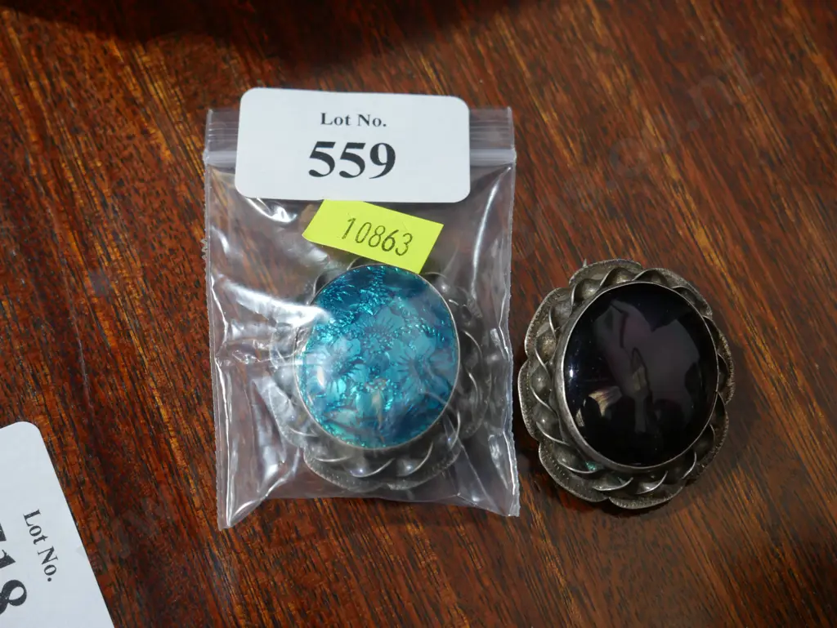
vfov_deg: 27.1
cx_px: 418
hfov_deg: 35.5
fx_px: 1306
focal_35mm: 54
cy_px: 314
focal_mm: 27
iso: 1000
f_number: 5.3
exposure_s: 1/60
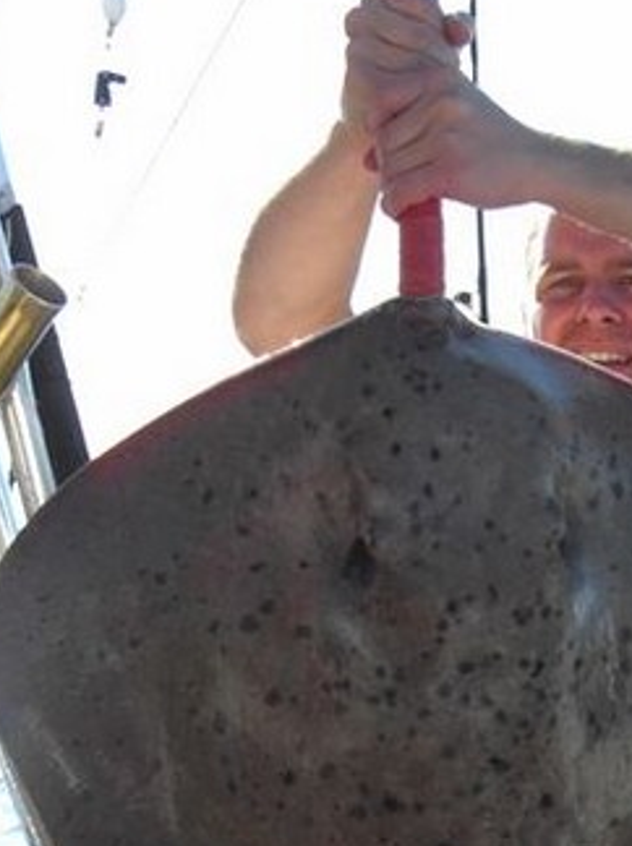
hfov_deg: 19.5
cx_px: 575
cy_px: 783
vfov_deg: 25.4
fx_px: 1806
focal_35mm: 74
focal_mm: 7.9
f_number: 4
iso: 80
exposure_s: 1/400
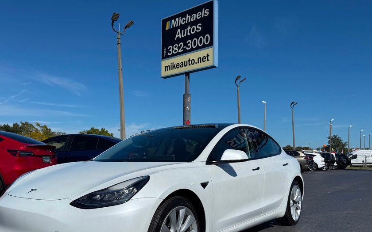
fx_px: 314
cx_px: 164
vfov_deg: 39.9
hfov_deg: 61.1
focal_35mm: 31
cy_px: 163
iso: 80
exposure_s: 1/11905
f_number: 1.78
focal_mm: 6.76
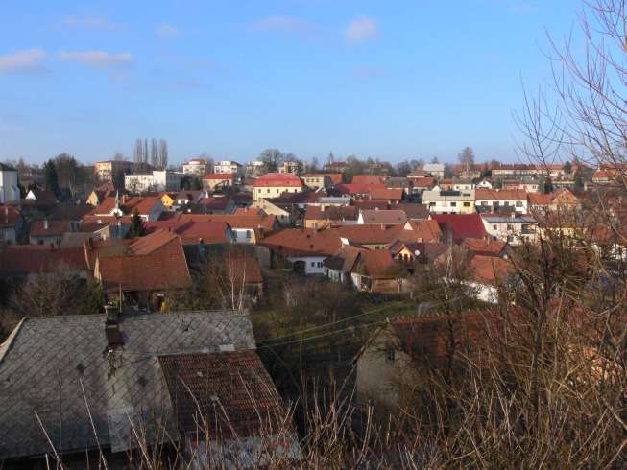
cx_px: 314
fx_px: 634
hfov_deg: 52.6
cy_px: 235
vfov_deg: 40.7
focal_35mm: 35
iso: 400
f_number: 8
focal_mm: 7.4
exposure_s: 1/500
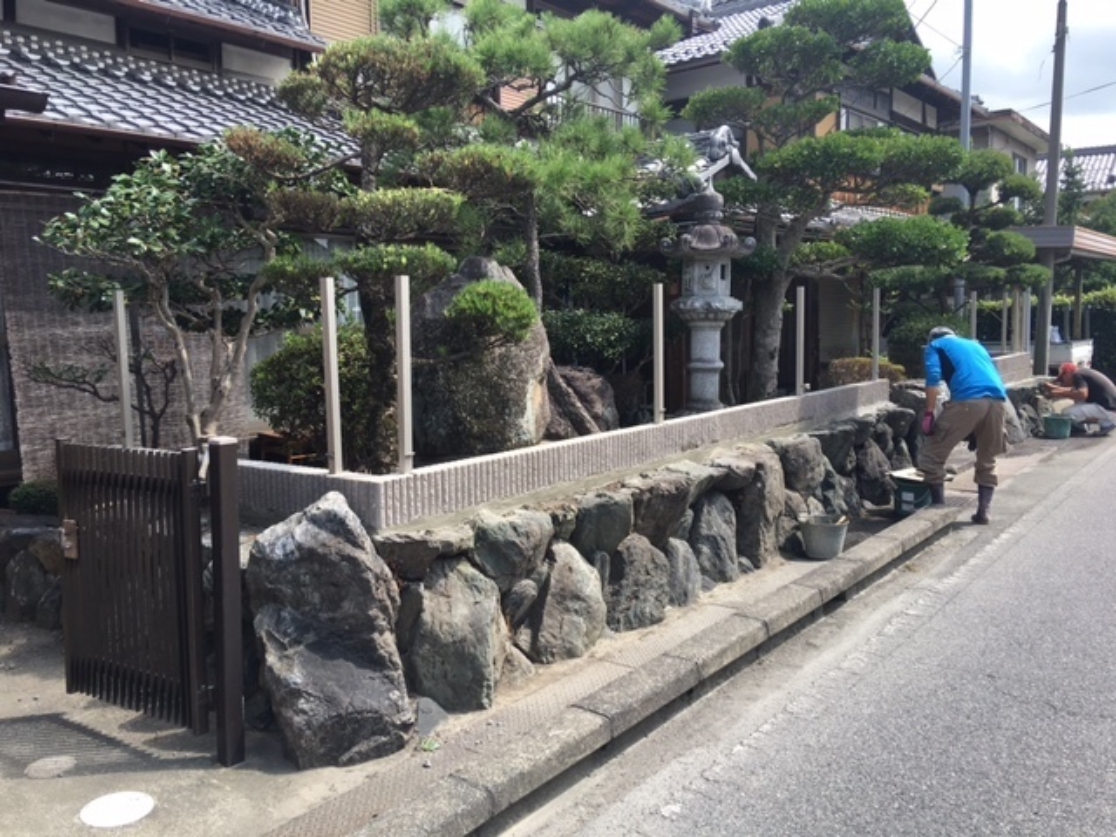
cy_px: 418
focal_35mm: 29
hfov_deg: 61.7
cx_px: 558
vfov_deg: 48.2
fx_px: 935
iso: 25
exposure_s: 1/587
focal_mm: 4.15
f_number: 2.2
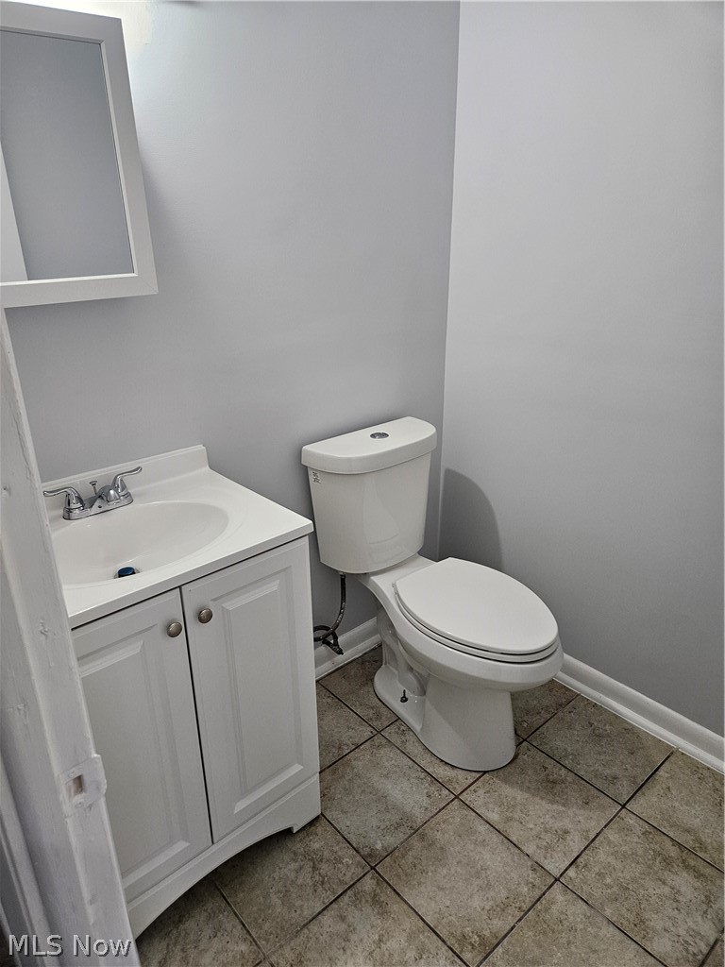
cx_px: 362
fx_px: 642
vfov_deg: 73.9
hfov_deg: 58.9
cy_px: 484
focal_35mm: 23
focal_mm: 5.4
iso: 250
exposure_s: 1/120
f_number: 1.8
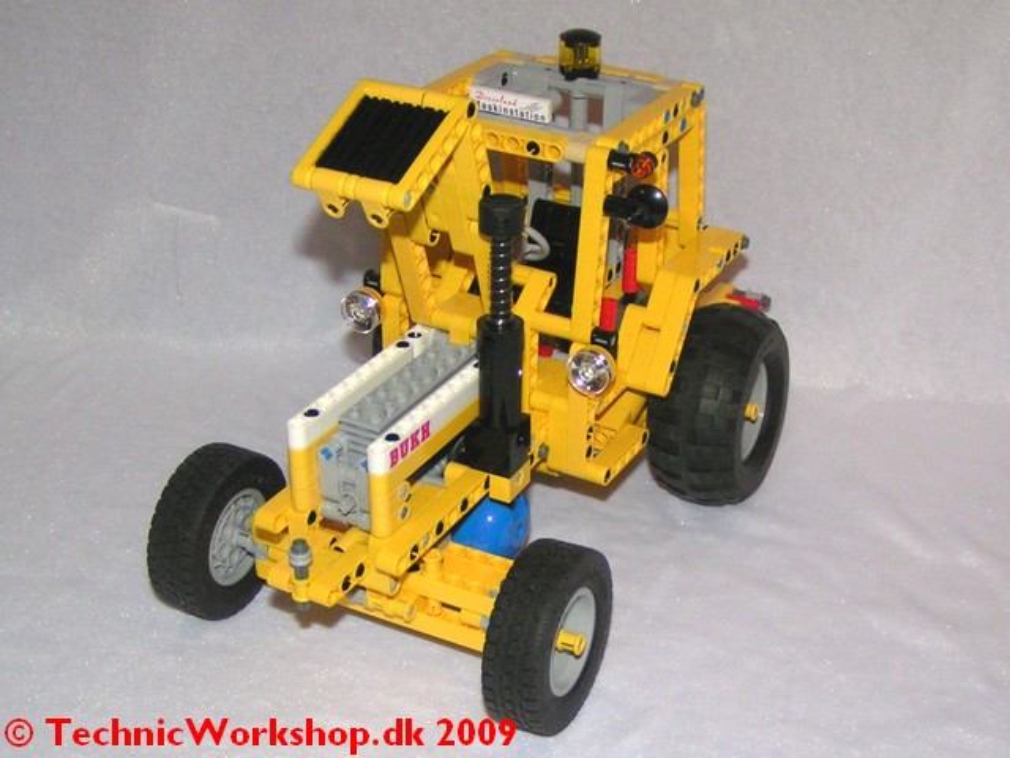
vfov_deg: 37.7
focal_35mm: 38
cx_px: 505
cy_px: 379
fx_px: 1109
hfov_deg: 49.0
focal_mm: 5.8
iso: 200
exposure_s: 1/40
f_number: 2.8
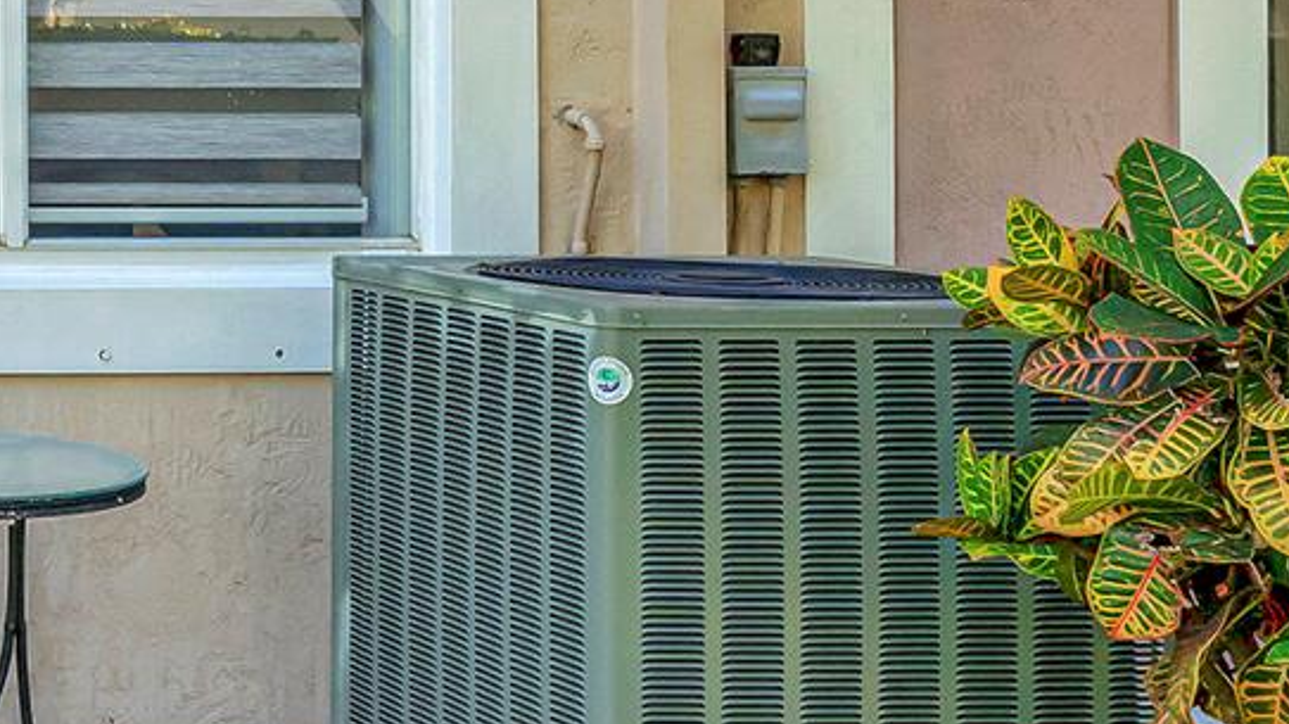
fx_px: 2807
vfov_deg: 14.4
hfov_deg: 19.5
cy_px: -65
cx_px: -1007
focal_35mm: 82
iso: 400
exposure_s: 1/125
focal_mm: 20.8
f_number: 9
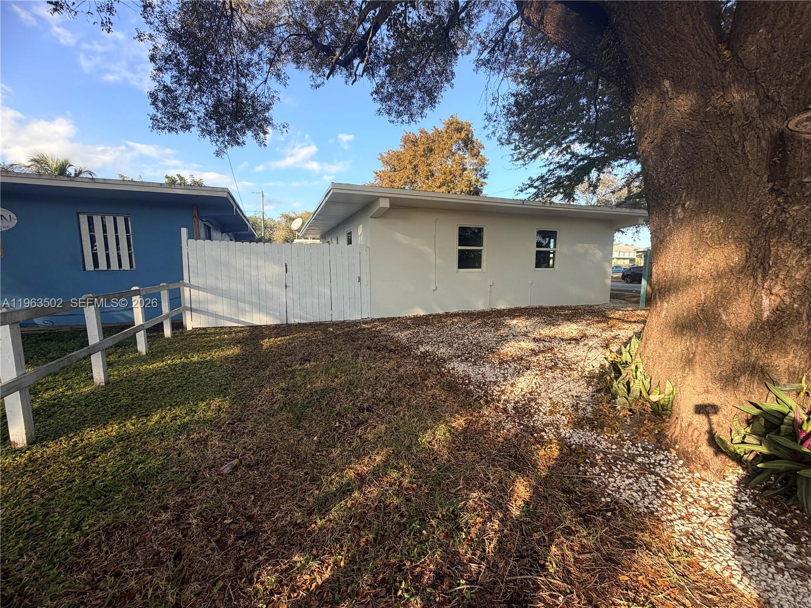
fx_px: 328
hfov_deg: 102.1
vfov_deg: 85.7
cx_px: 406
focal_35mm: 14
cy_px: 304
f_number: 2.2
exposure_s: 1/502
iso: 50
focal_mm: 2.22
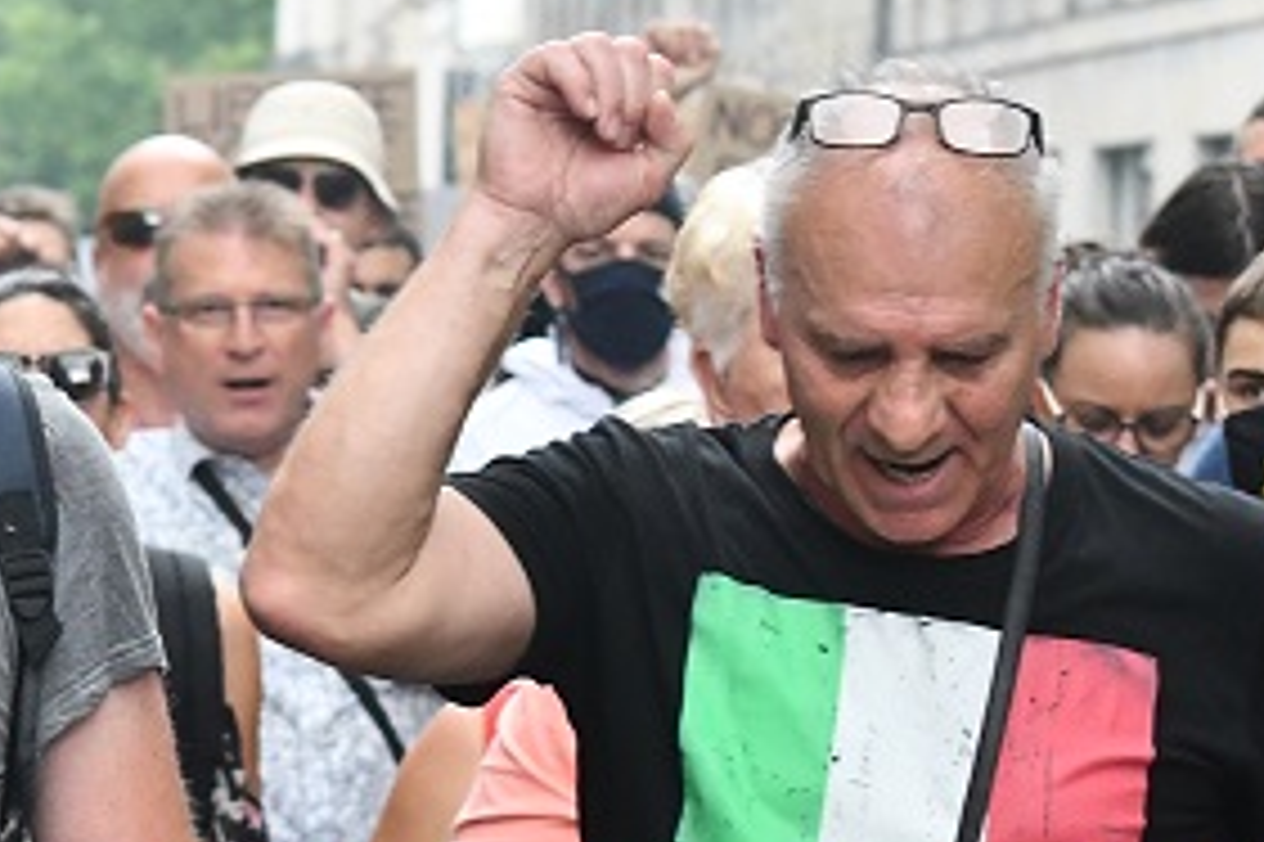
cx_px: -351
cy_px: 651
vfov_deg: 4.4
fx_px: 10948
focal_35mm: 312
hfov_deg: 6.6
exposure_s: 1/800
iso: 2500
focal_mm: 70
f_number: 7.1
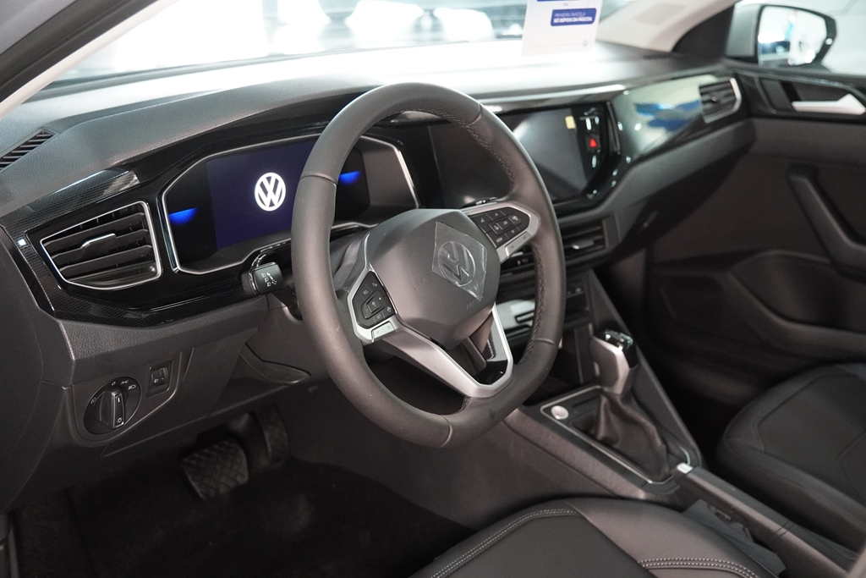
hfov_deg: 47.9
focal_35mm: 40
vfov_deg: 33.0
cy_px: 289
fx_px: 974
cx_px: 433
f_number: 2.8
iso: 4000
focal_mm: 27
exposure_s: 1/160
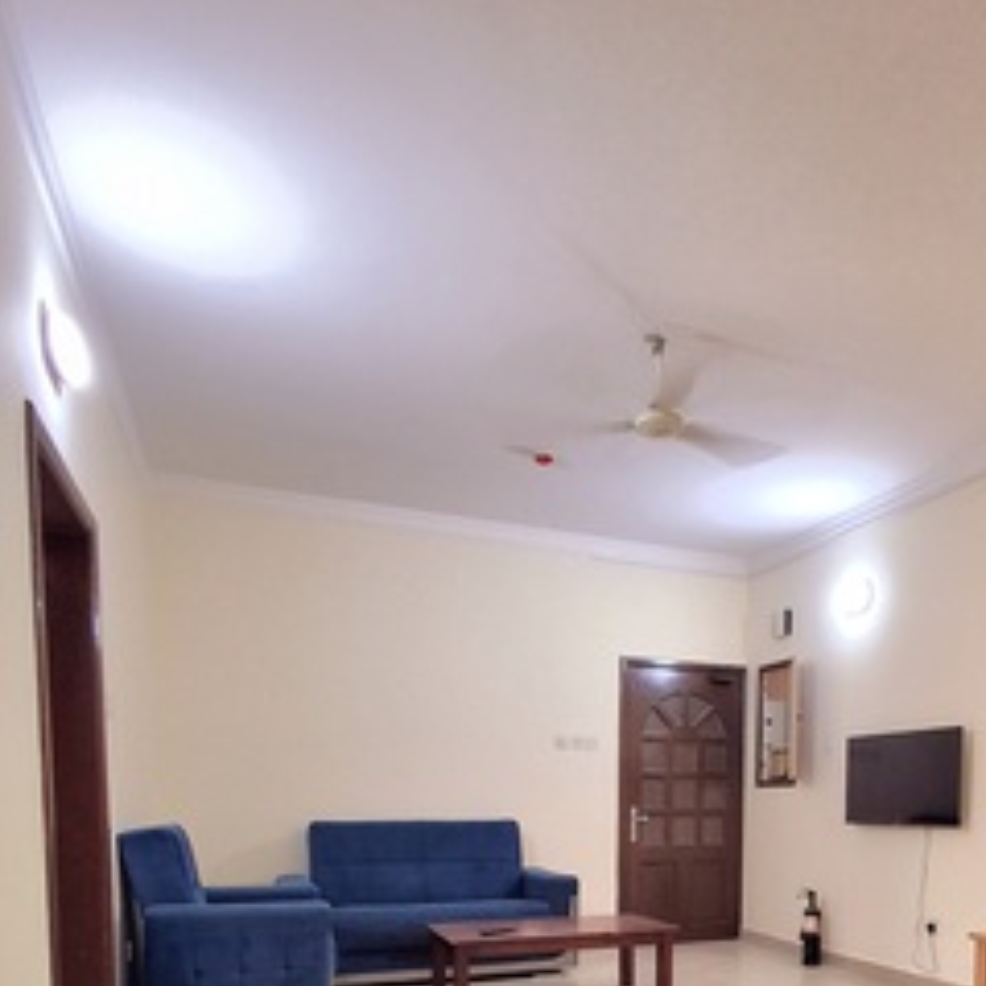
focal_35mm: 27
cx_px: 642
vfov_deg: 53.0
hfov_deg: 58.0
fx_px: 870
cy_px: 856
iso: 125
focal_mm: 1.64
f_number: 2.2
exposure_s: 1/50
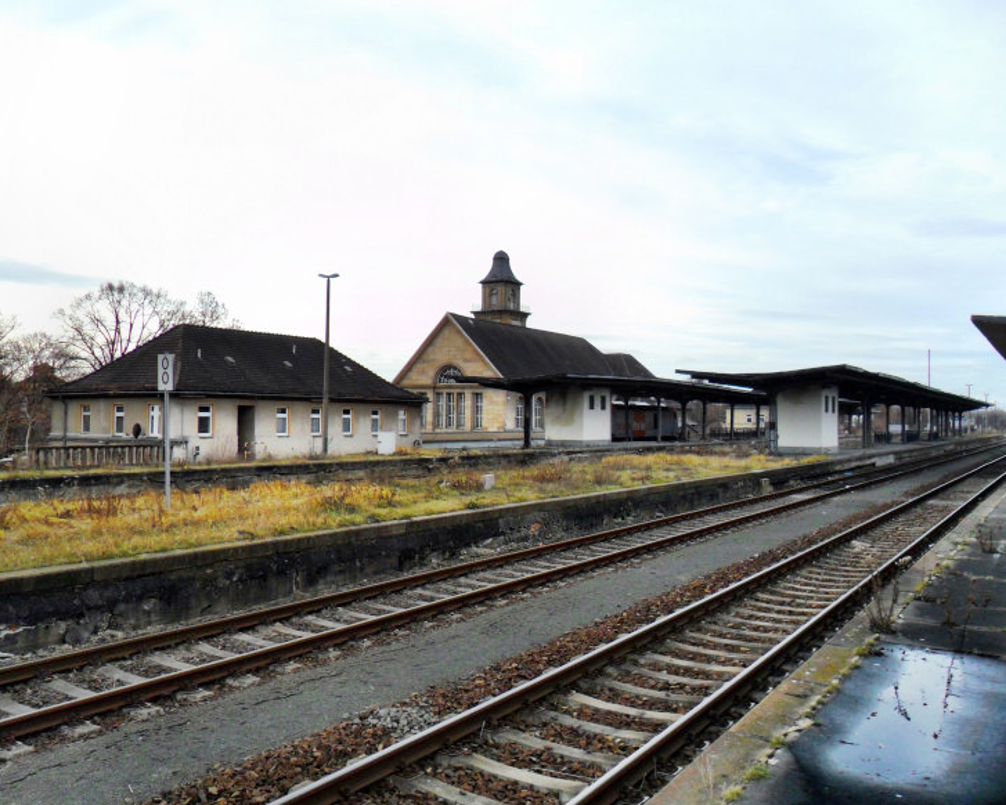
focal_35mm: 29
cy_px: 397
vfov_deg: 50.0
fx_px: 864
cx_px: 457
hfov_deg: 60.3
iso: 80
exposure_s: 1/500
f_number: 3.5
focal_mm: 4.9
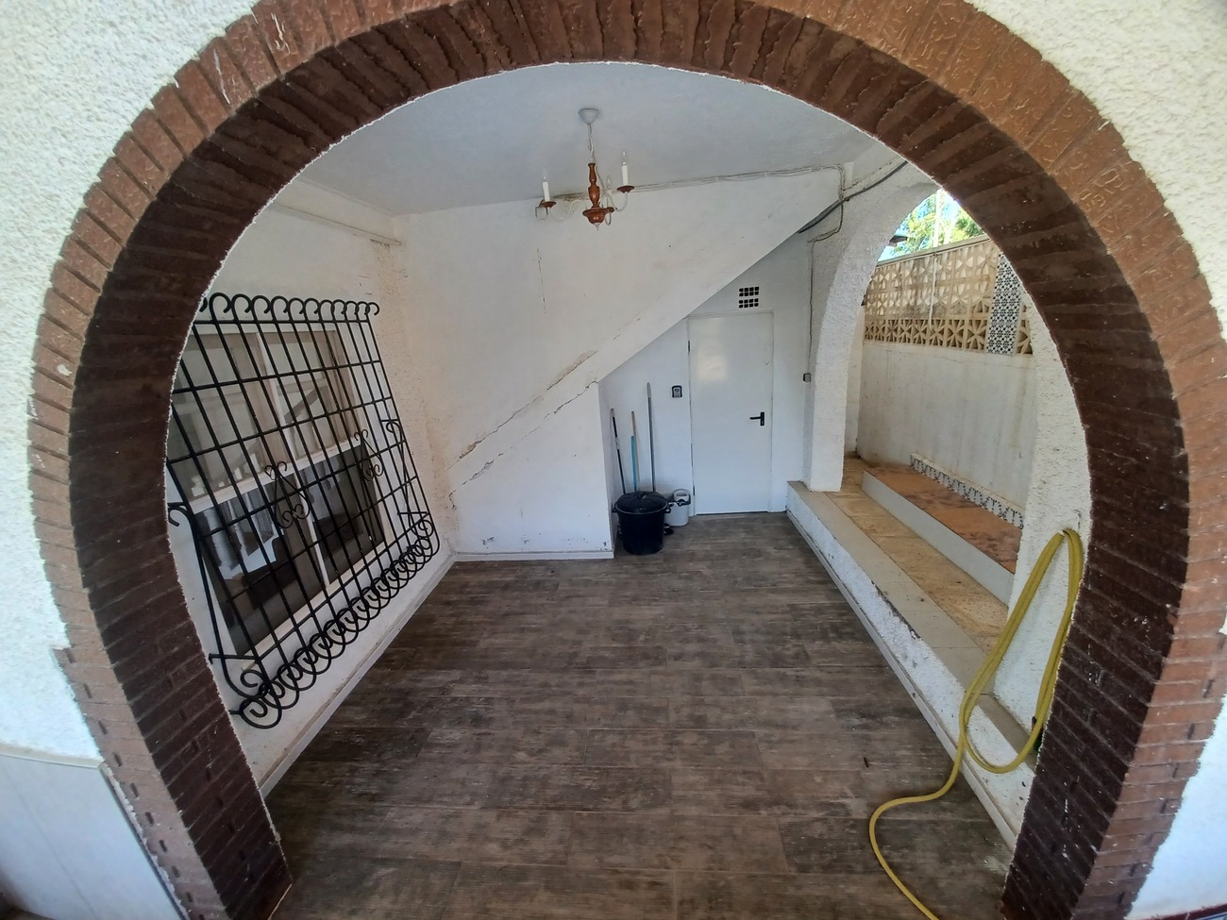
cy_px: 460
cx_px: 614
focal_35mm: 13
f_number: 2.2
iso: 40
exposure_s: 1/124
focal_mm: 1.42
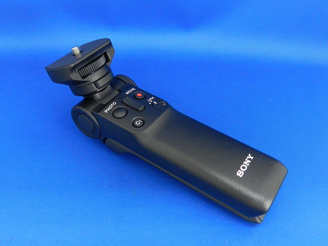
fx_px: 303
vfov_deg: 44.2
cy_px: 123
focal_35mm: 32
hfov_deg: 56.8
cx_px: 164
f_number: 3.7
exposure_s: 1/25
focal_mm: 5.6
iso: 400
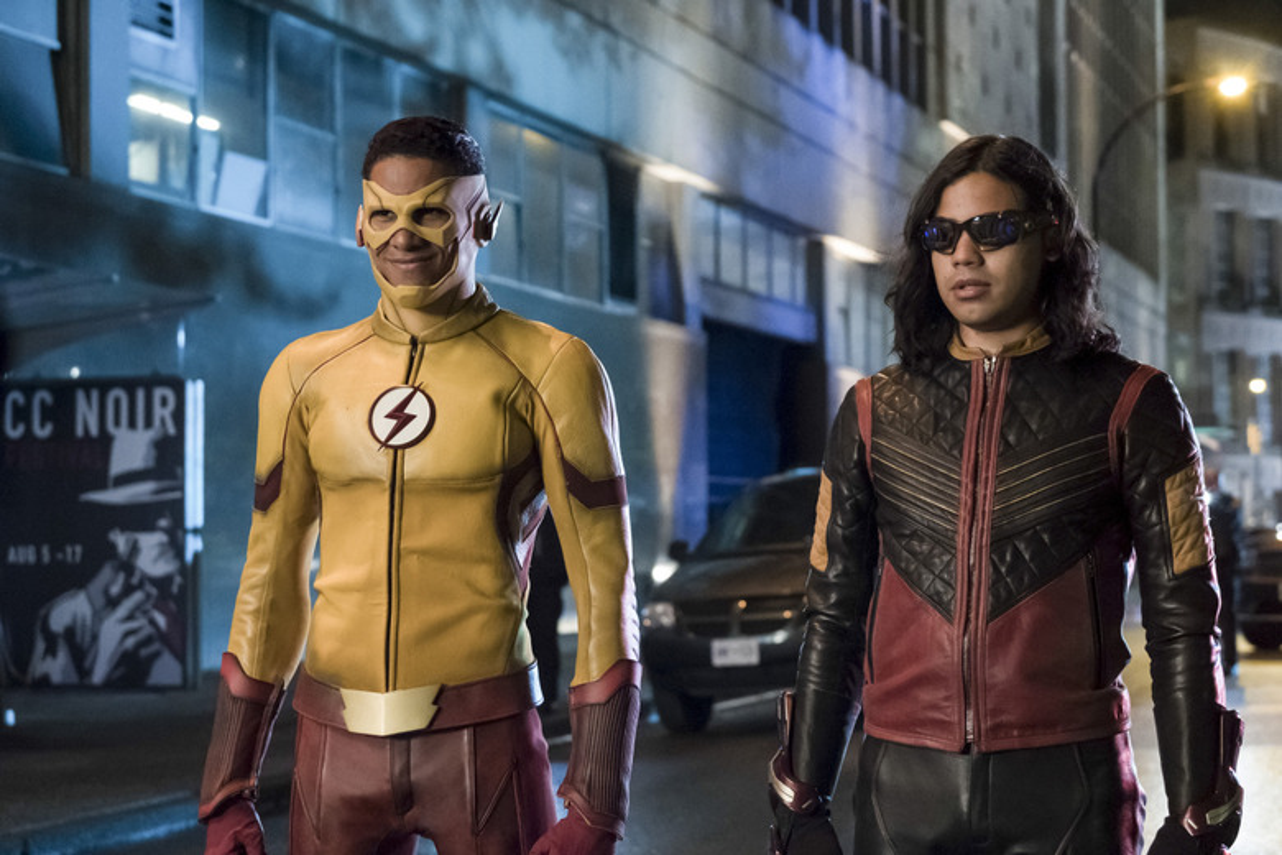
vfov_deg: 18.2
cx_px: 641
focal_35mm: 75
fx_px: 2671
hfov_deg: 27.0
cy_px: 428
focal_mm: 50
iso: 6400
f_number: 4
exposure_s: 1/250
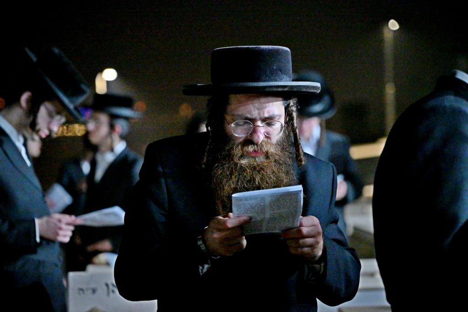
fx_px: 1560
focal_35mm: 120
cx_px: 234
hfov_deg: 17.1
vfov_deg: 11.4
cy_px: 156
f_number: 4
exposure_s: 1/250
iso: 2000
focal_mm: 120
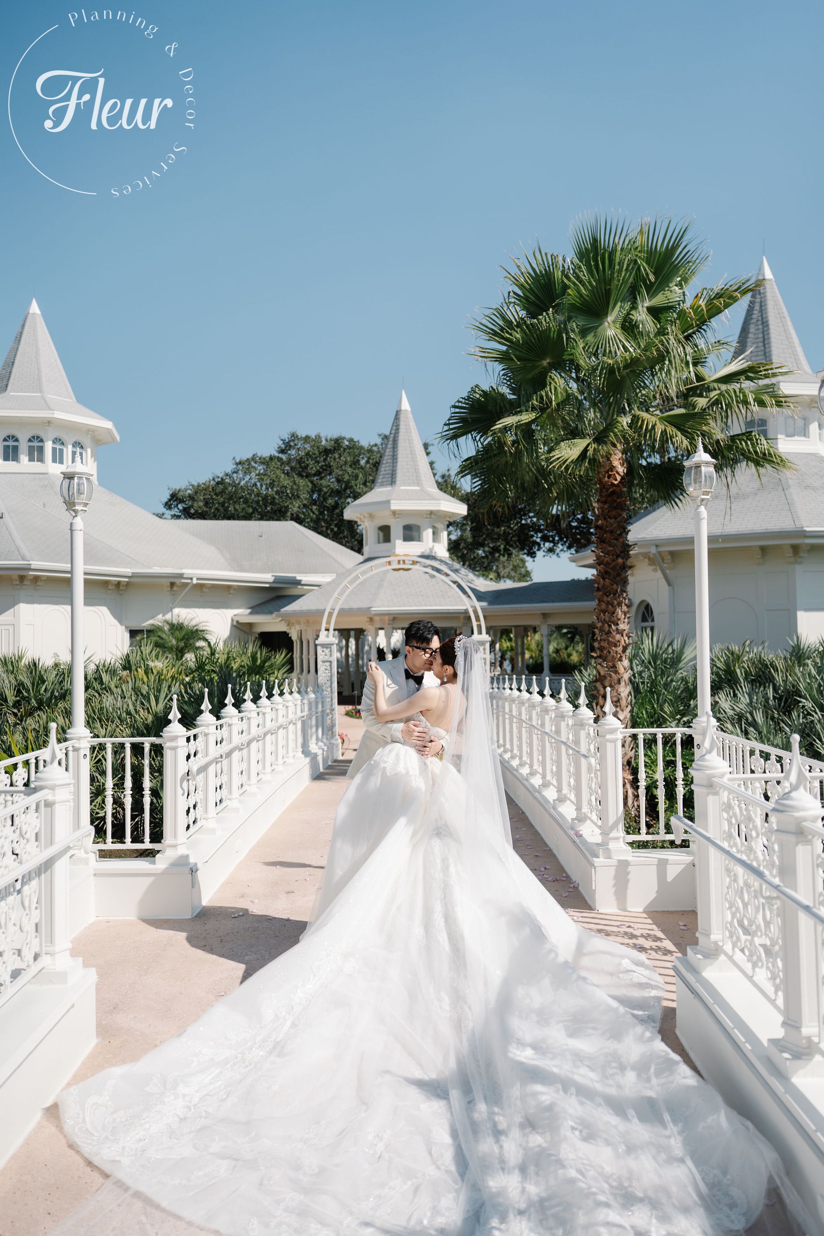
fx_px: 961
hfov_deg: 46.4
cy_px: 618
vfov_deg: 65.5
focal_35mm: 28
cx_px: 412
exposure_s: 1/4000
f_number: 2
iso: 100
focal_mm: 28
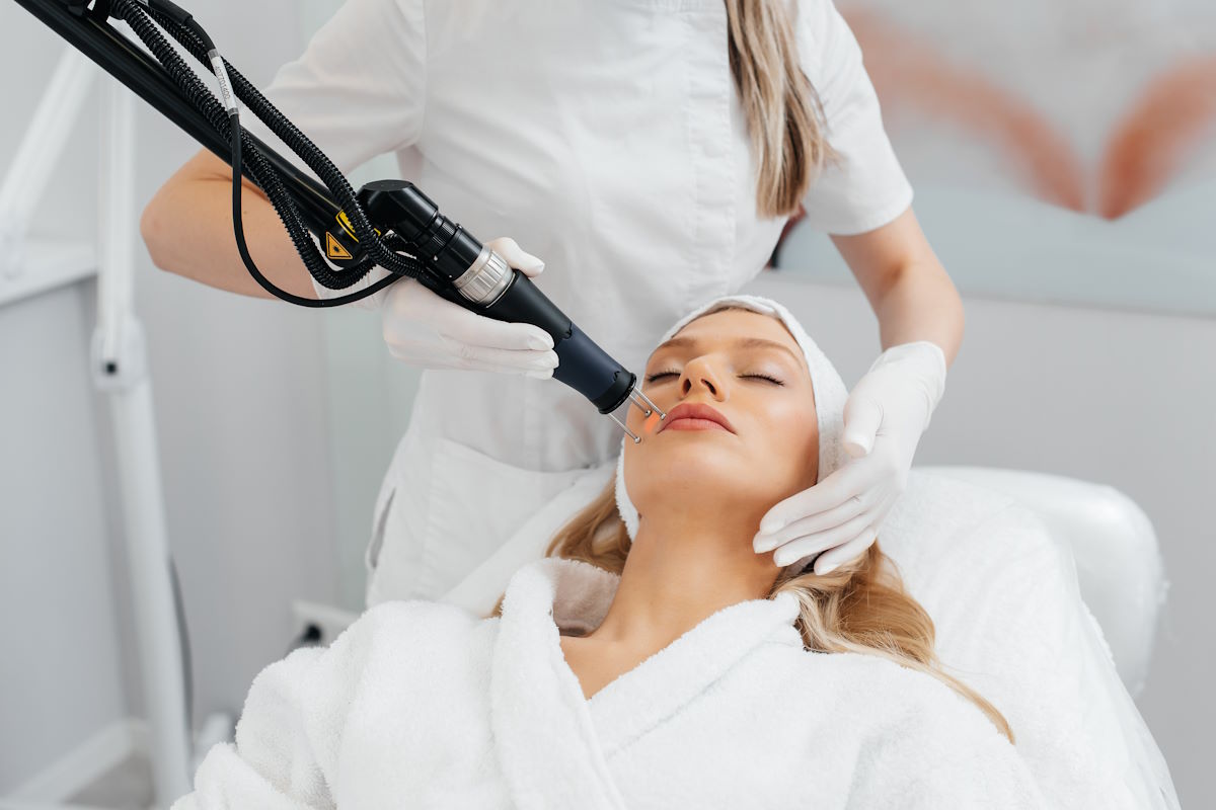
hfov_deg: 39.6
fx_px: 1689
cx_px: 608
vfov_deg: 27.0
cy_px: 405
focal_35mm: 50
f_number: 3.5
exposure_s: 1/200
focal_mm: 50
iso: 400
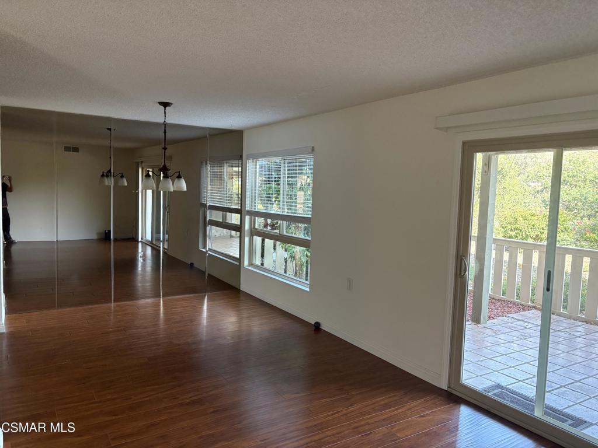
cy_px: 224
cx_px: 299
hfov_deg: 67.3
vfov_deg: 53.1
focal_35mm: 26
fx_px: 449
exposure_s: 1/120
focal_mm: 5.96
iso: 250
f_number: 1.6
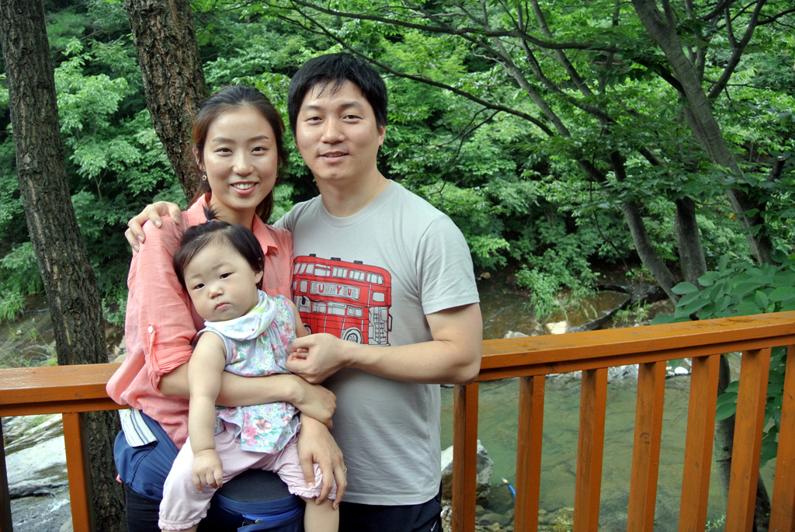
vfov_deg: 45.1
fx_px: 641
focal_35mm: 29
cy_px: 266
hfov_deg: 63.6
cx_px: 398
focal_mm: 11
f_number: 3.5
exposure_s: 1/200
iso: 400
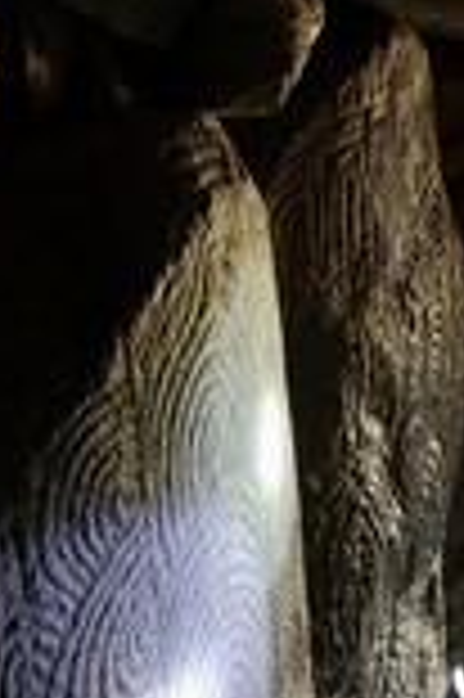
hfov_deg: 20.9
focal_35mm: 65
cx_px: 239
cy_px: 392
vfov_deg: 31.0
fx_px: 1259
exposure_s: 1/2.5
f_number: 9
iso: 1600
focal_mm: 24
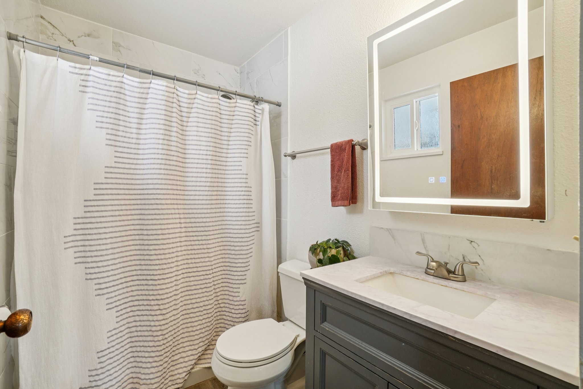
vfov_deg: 77.3
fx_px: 243
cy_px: 194
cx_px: 292
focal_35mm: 15
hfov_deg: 100.4
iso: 400
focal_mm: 10
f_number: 8
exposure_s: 1/20
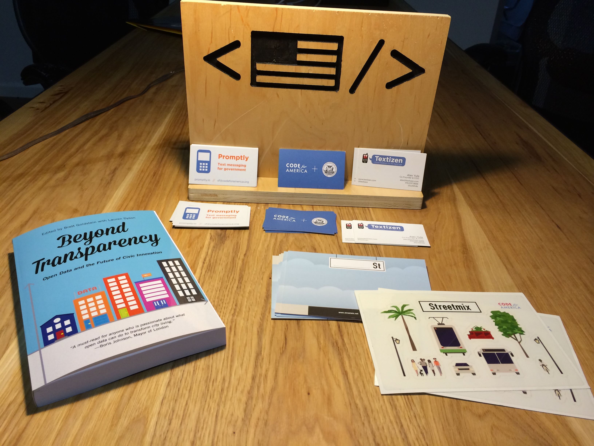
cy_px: 223
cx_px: 297
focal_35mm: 30
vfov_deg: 46.8
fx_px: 515
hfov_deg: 60.0
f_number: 2.2
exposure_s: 1/30
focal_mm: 4.12
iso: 40
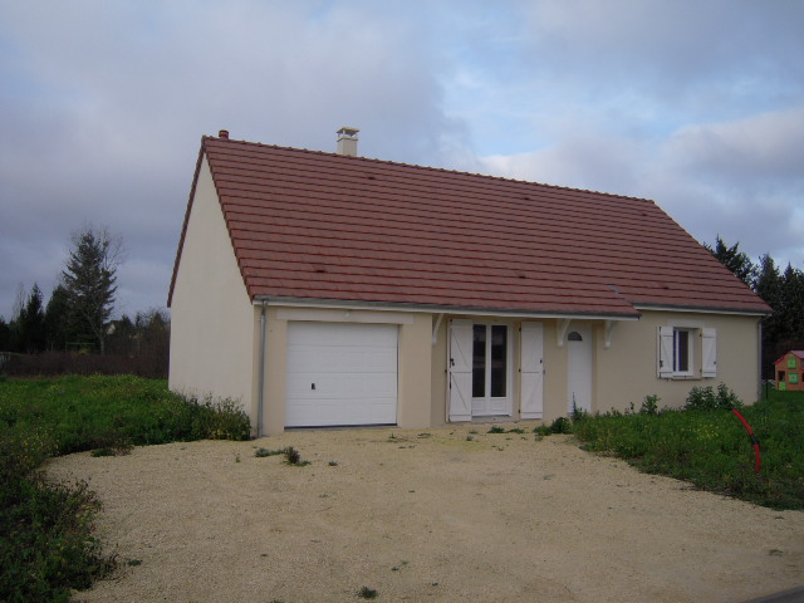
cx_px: 402
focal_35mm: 31
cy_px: 302
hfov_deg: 58.4
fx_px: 720
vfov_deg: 45.4
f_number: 2.8
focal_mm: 5.6
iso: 100
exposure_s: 1/500
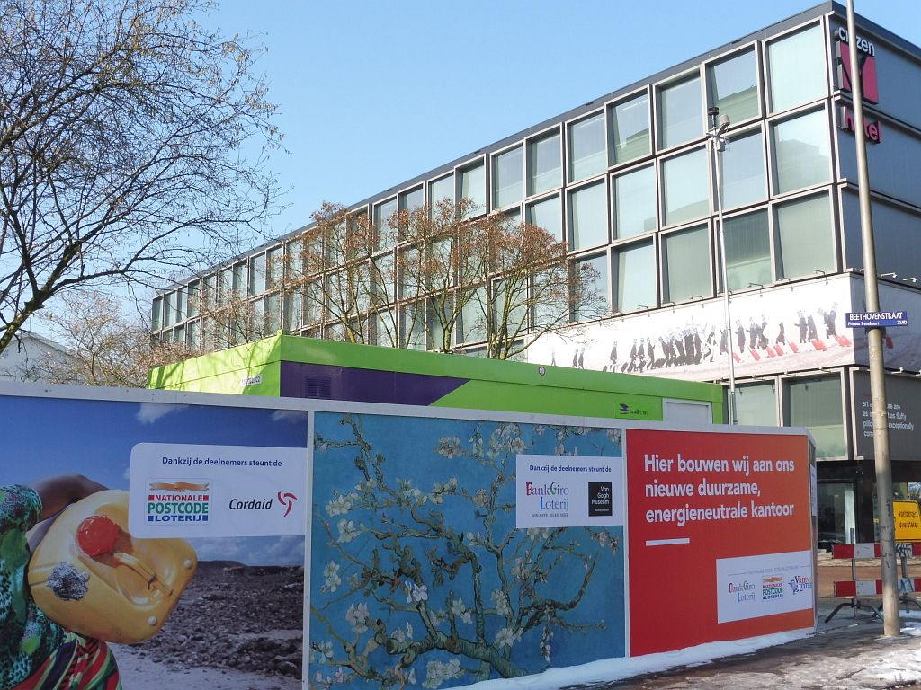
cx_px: 460
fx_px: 1038
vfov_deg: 36.8
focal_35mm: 39
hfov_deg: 47.9
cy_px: 345
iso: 100
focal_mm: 6.9
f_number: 5
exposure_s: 1/400
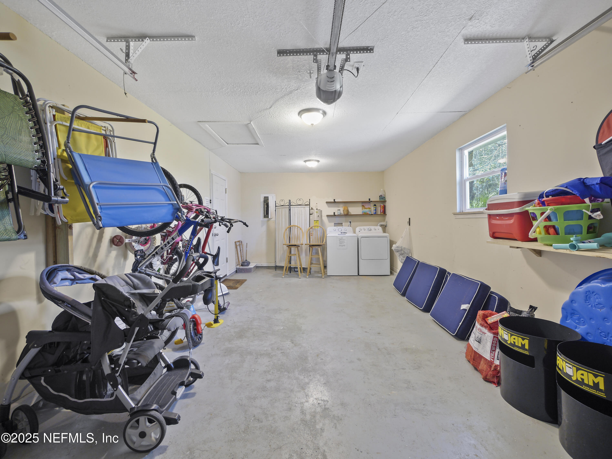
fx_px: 248
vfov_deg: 85.7
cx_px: 306
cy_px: 230
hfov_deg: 102.1
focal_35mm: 14
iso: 400
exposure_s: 1/1.67
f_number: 4
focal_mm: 7
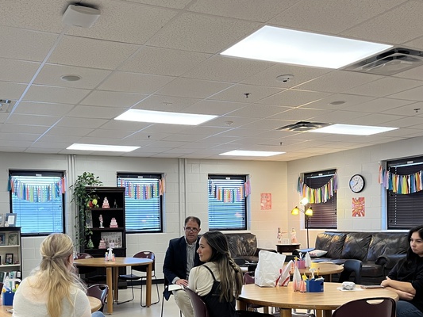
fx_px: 477
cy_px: 235
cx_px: 133
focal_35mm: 39
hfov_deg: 46.9
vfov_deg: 36.0
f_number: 1.6
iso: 100
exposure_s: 1/60
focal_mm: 5.1
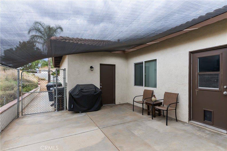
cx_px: 114
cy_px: 76
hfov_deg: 93.3
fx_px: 107
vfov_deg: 70.5
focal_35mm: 17
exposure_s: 1/60
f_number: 8
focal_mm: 17
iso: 100
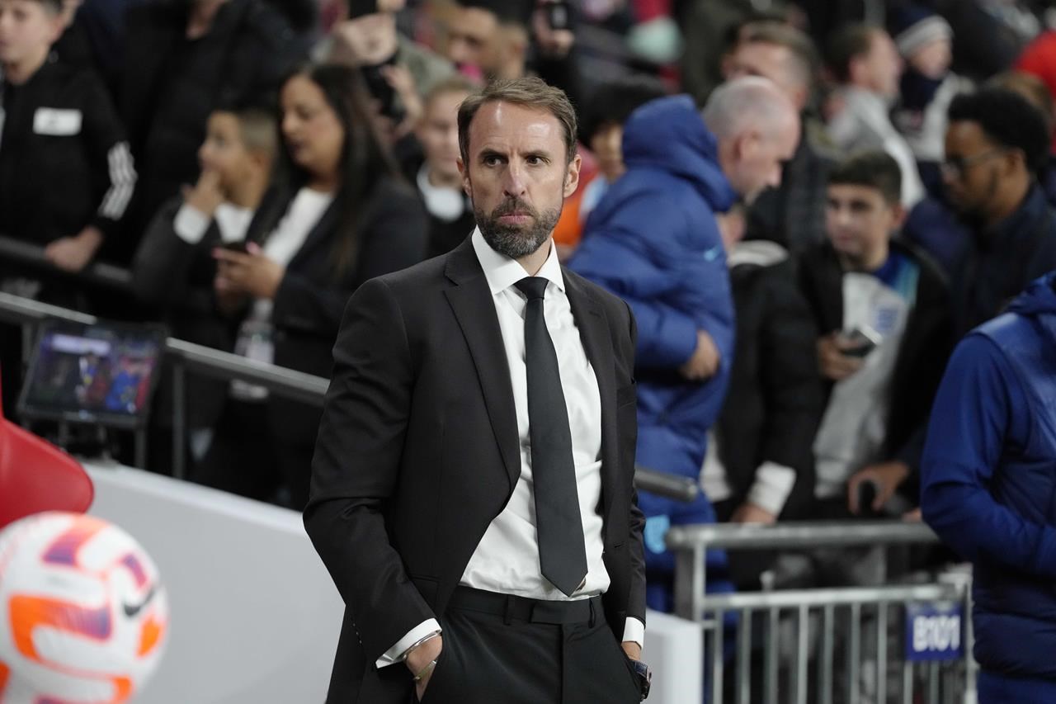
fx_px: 5866
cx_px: 528
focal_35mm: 200
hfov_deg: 10.3
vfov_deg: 6.9
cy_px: 352
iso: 4000
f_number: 4
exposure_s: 1/1000
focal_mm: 200
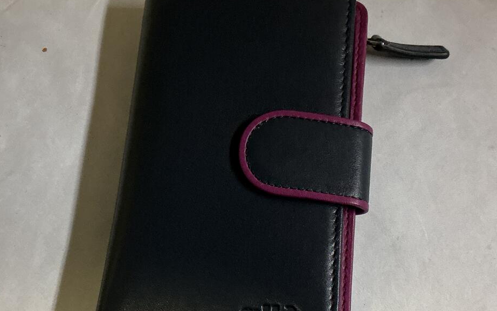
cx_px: 254
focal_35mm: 50
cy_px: 184
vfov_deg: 25.8
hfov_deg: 40.3
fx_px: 677
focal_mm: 3
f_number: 1.8
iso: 160
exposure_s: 1/50
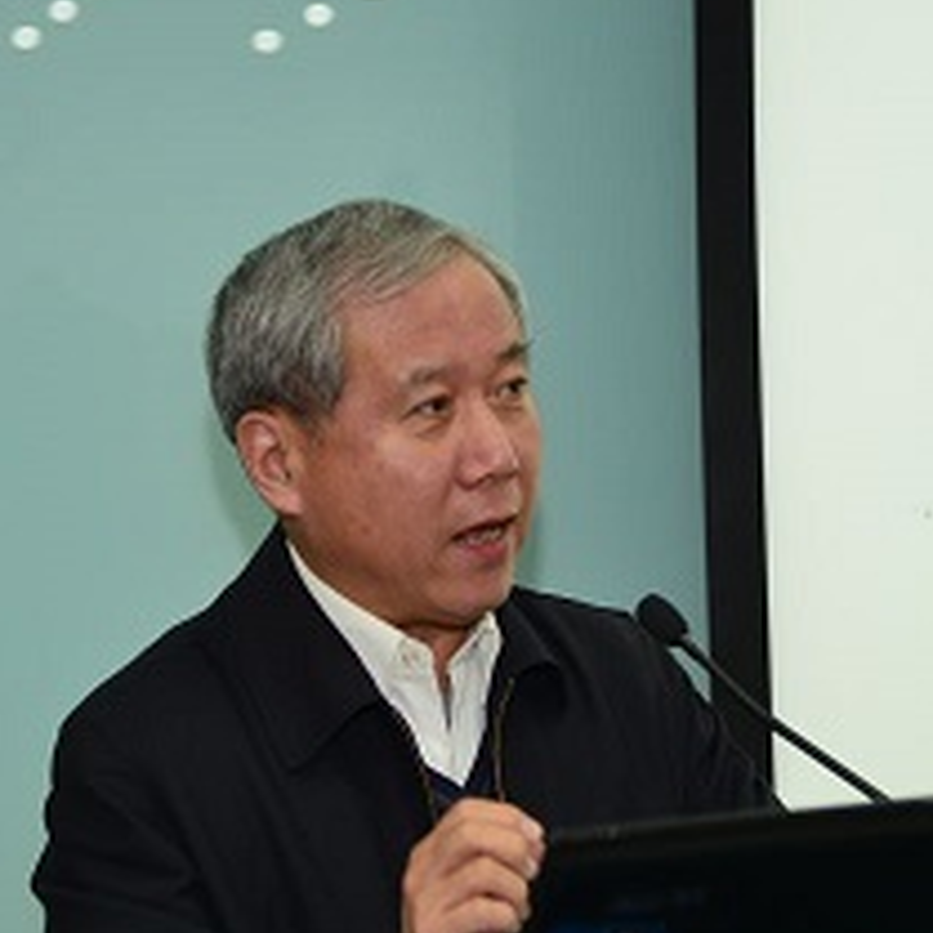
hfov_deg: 13.7
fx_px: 3873
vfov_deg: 13.7
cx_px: 558
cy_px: 560
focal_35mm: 127
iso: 800
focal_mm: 78
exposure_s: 1/80
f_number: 4
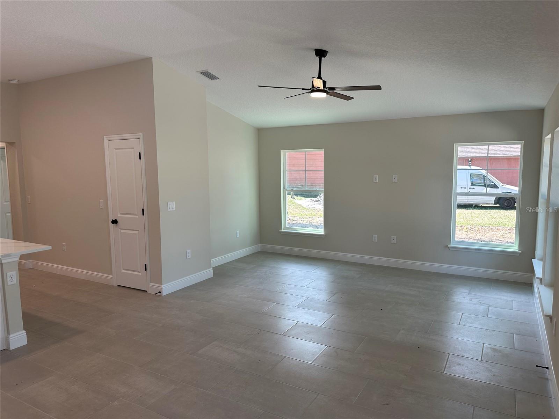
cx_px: 280
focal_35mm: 24
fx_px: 388
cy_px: 210
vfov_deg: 56.8
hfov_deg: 71.6
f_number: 1.78
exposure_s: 1/193
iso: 64
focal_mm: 6.86
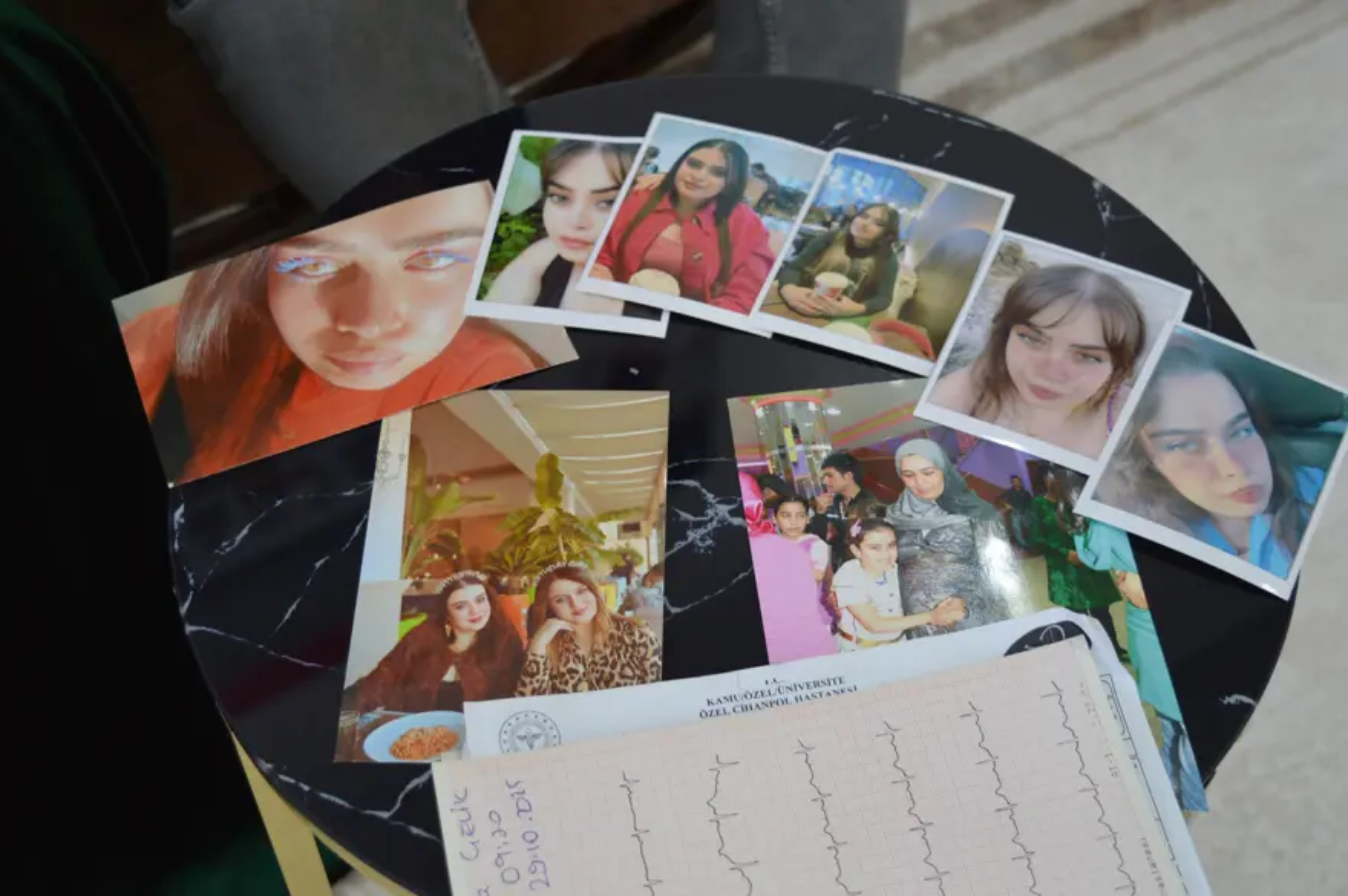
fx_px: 1964
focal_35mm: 52
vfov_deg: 25.7
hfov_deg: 37.9
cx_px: 674
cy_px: 448
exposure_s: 1/50
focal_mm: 35
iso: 400
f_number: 4.5
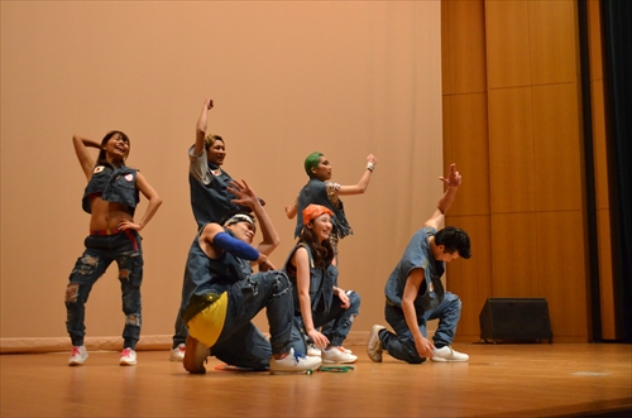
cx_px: 316
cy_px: 209
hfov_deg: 43.7
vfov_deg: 29.7
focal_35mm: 45
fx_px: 788
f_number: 5
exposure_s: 1/400
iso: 3200
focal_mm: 30
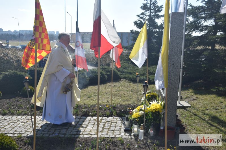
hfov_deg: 51.3
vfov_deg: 35.5
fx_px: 235
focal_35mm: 38
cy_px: 75
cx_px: 113
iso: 200
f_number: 10
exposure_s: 1/400
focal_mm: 25
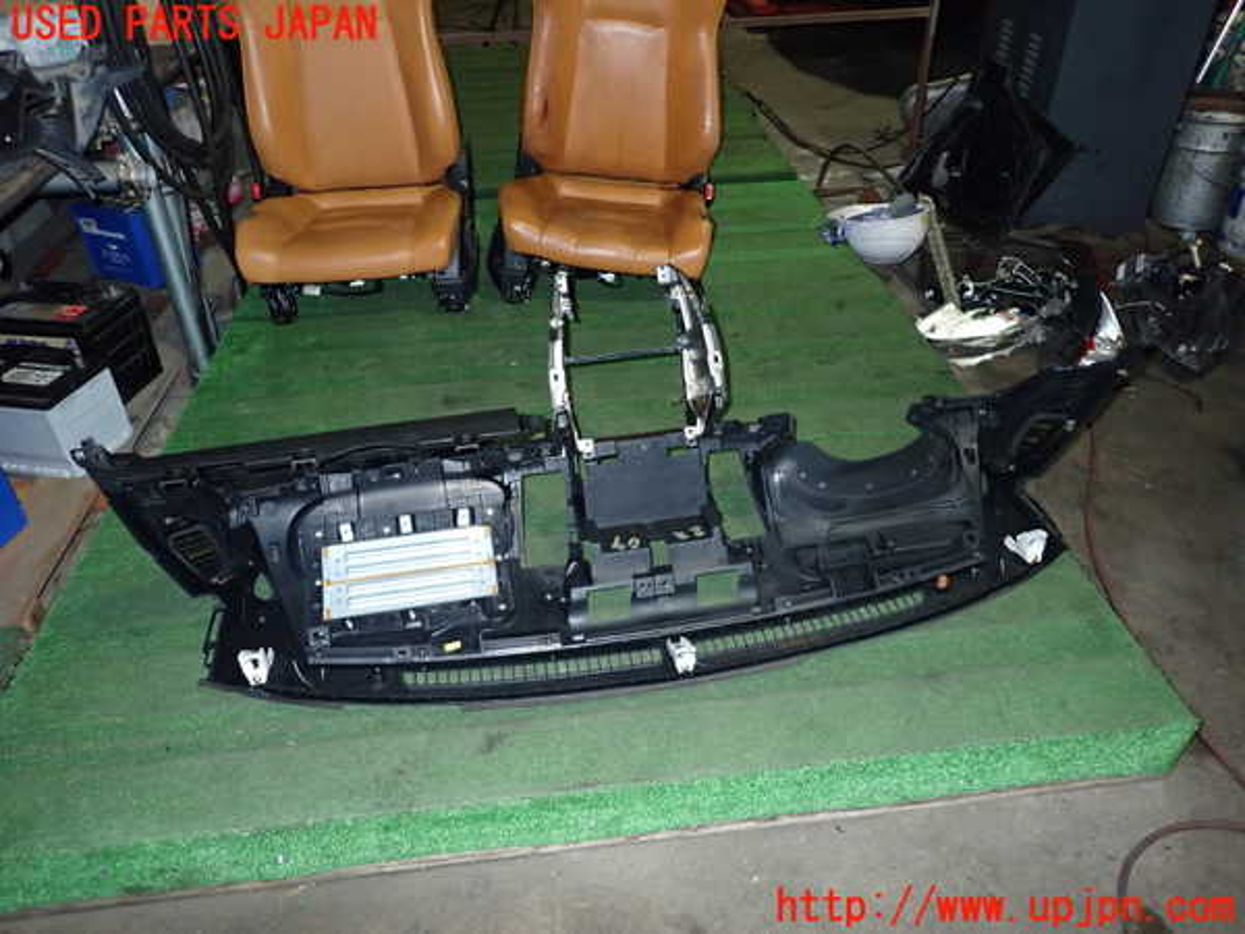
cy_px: 467
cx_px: 622
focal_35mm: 25
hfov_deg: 69.4
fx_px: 899
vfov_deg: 54.9
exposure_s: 1/100
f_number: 2
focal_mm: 4.5
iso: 500
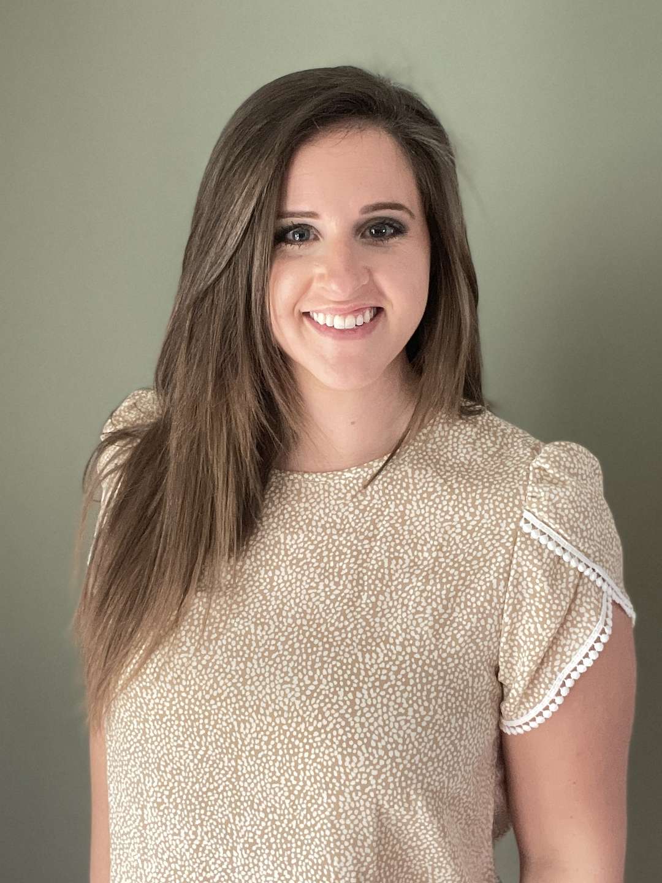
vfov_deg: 60.0
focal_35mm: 30
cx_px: 331
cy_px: 442
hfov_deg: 46.8
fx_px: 765
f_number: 2.2
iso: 400
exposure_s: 1/37
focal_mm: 2.71
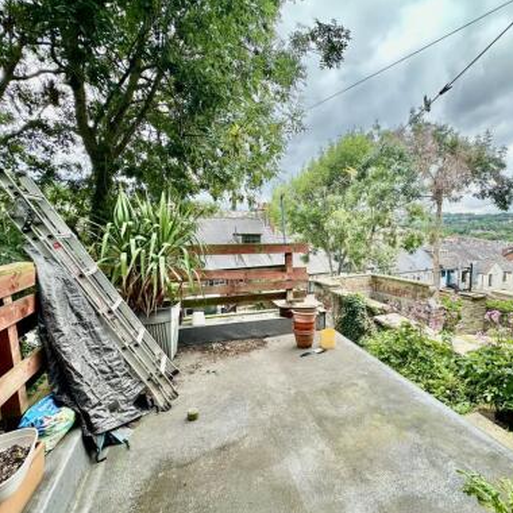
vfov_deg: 77.6
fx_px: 319
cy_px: 268
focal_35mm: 19
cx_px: 318
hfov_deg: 76.4
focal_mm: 2.22
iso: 40
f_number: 2.2
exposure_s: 1/266
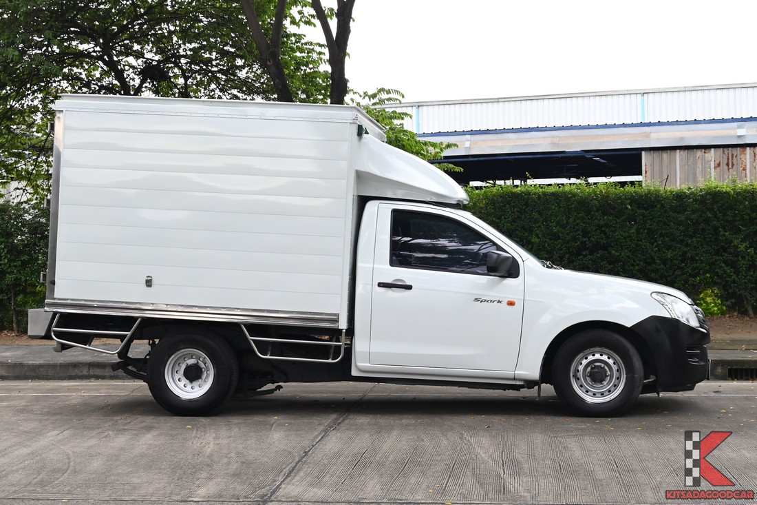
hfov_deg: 33.4
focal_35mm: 60
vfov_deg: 22.6
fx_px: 1261
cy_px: 252
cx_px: 378
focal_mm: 40
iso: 1000
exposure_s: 1/500
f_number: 8
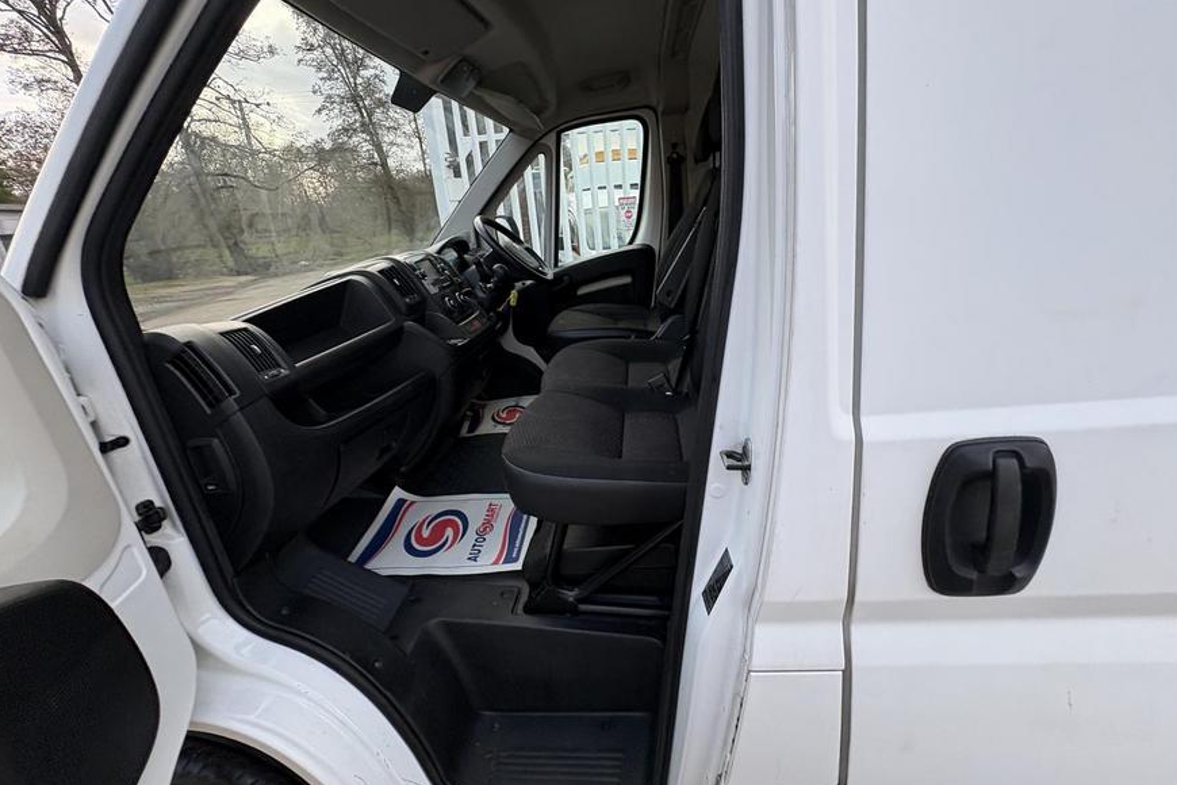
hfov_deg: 100.4
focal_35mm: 15
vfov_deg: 77.1
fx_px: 490
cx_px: 601
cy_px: 357
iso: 64
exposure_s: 1/163
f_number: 2.2
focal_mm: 2.22
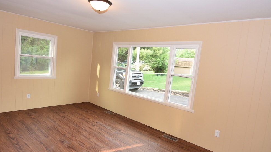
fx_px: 165
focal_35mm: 23
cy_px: 81
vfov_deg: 49.5
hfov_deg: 78.7
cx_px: 131
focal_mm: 14
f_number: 4
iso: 250
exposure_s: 1/60
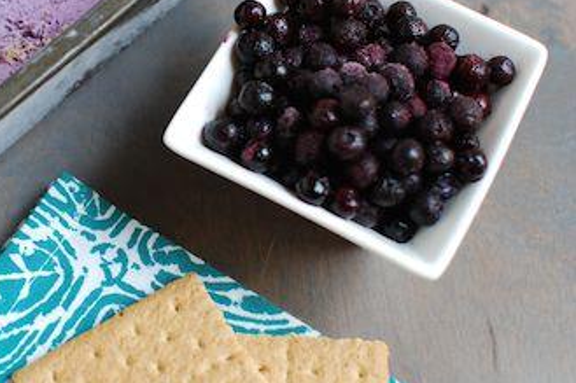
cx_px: 96
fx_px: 1405
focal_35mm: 88
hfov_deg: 22.8
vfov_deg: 15.5
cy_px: 135
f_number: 3.5
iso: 200
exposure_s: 1/125
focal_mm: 35
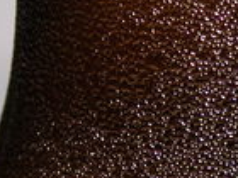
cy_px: 295
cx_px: 224
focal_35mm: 570
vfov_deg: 2.6
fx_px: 3919
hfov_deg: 3.5
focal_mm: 25.4
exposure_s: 1/11.5
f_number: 3.6
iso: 100
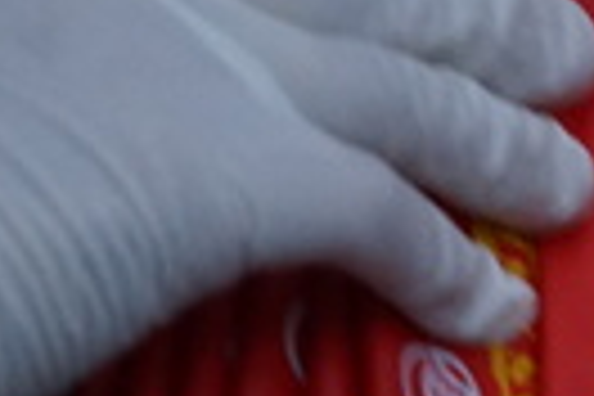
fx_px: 19534
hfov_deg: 1.7
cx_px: 1138
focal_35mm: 1184
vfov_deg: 1.2
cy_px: 722
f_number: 2.8
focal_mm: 195
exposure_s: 1/500
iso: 2500
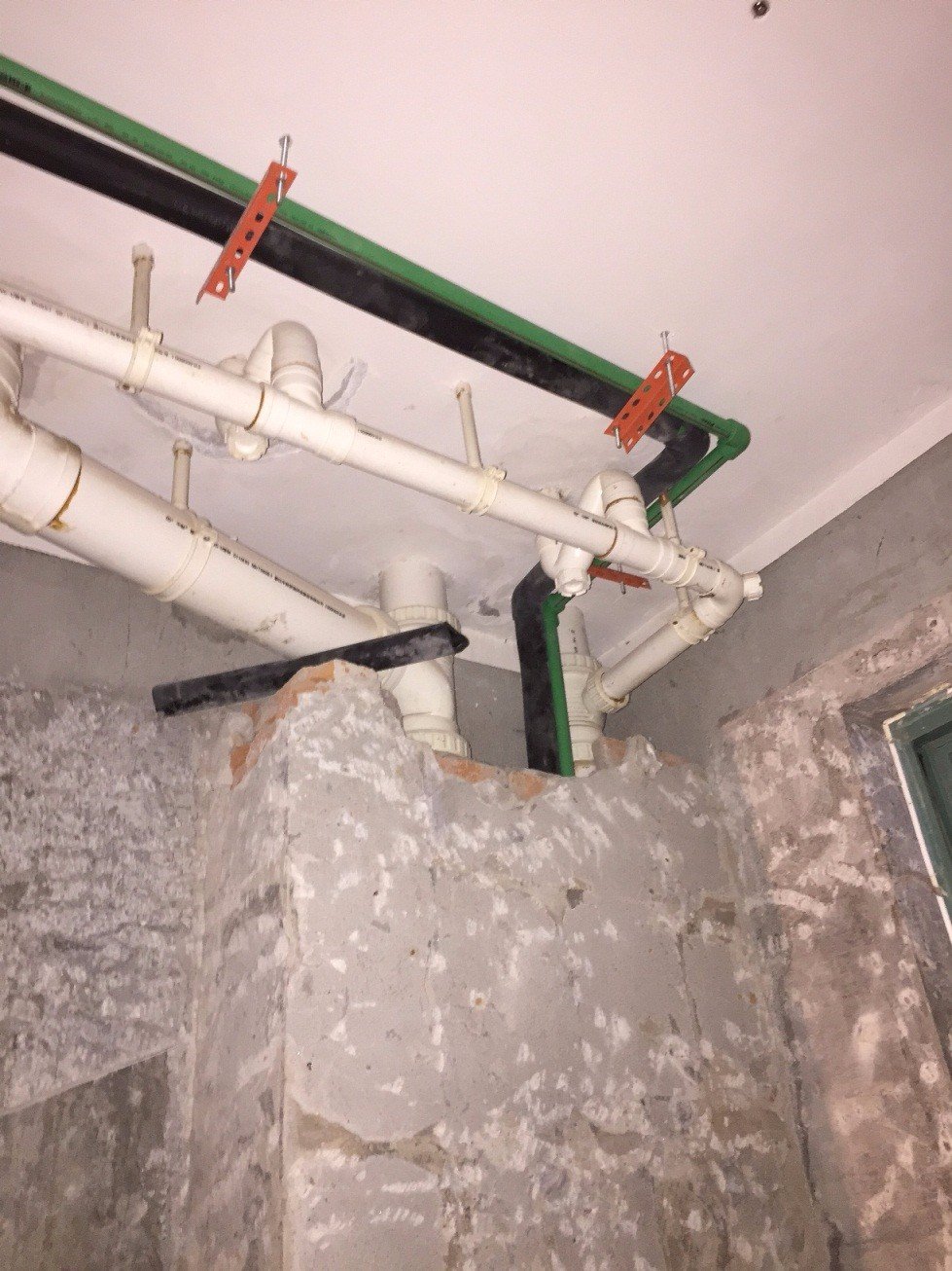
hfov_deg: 48.2
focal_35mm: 29
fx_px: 1064
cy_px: 636
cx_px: 476
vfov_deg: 61.7
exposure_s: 1/17
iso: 125
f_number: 2.2
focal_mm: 4.15
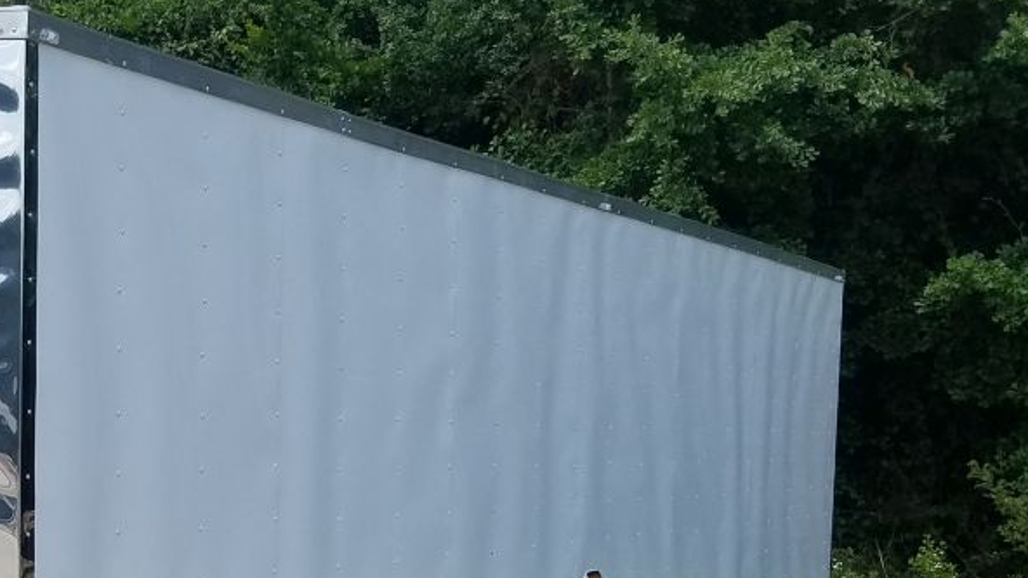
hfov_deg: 29.8
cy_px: 555
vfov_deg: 17.6
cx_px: 52
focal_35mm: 67
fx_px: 1826
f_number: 1.7
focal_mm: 4.2
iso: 50
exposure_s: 1/2192
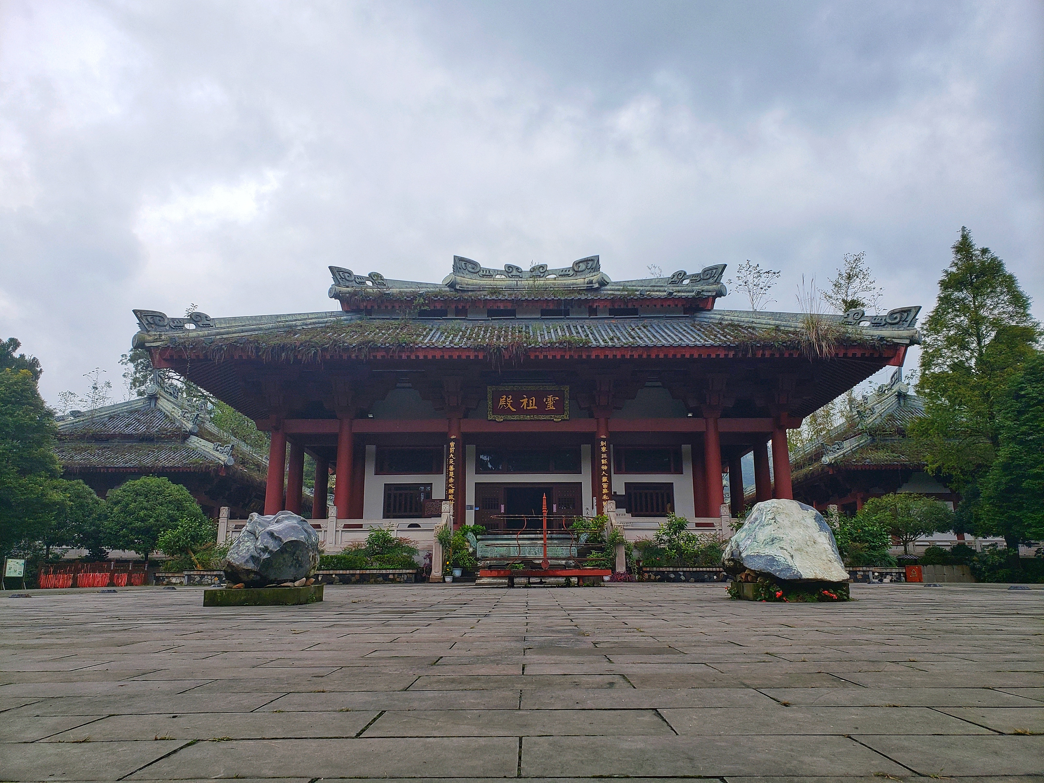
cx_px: 522
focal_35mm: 26
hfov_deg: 67.3
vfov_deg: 53.1
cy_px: 392
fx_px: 784
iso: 50
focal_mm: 4.3
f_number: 2.4
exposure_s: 1/1410
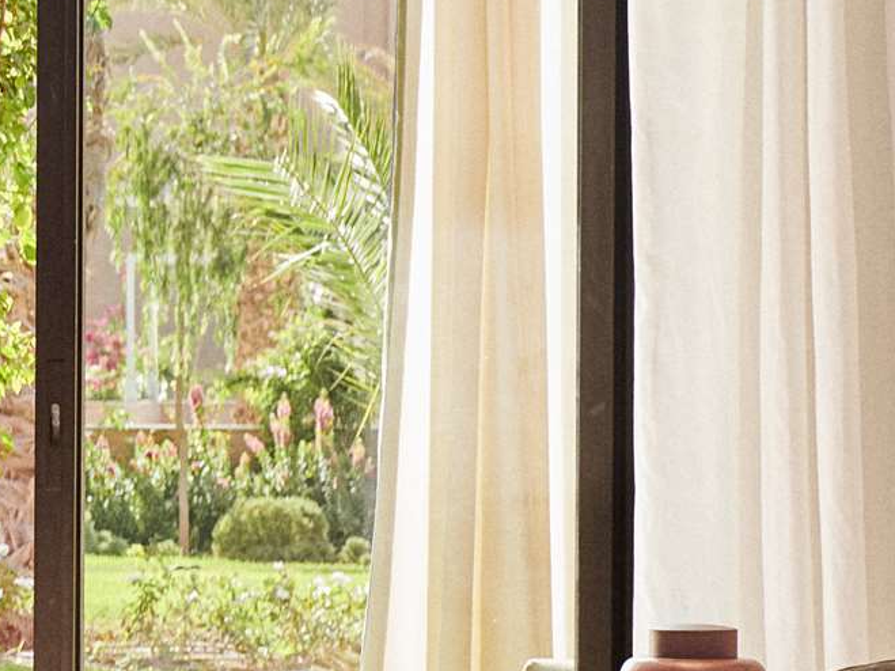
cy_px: 435
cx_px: -1645
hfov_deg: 8.6
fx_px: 5067
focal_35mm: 196
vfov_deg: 7.6
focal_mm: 35
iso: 400
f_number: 5.6
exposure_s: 1/40
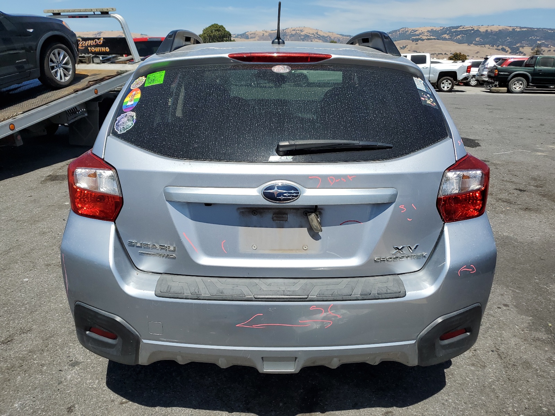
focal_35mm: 26
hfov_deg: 67.3
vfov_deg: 53.1
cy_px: 208
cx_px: 278
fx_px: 417
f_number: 1.5
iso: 50
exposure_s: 1/5000
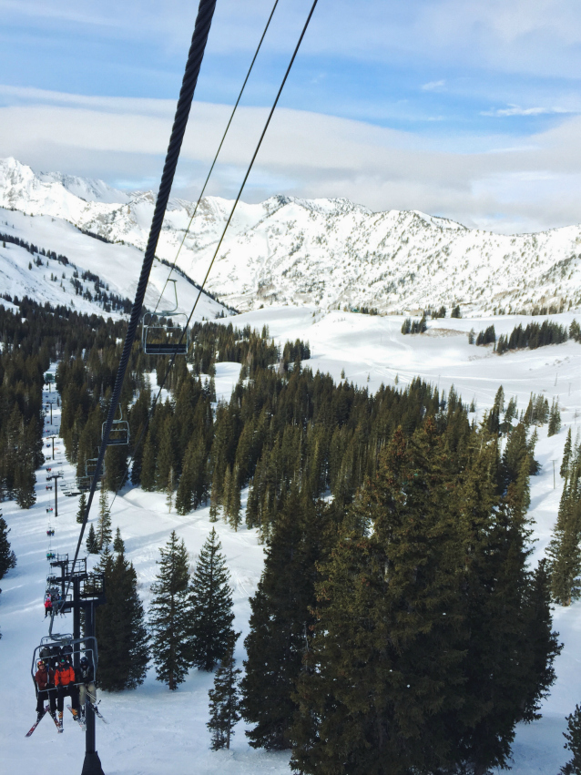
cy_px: 388
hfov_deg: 48.2
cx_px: 290
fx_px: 649
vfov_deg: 61.7
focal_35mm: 29
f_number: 2.2
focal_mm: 4.15
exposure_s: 1/2198
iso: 32
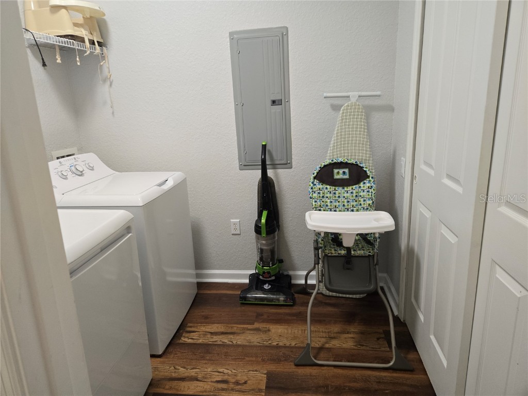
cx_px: 264
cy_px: 198
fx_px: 351
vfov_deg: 58.9
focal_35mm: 23
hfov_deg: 73.9
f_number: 1.8
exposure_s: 1/120
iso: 250
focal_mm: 5.4
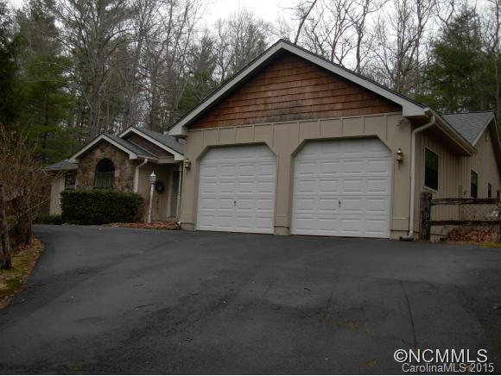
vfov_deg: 37.8
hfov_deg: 48.9
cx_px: 250
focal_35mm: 38
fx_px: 550
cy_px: 188
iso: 79
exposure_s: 1/406
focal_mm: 6.3
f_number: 2.9
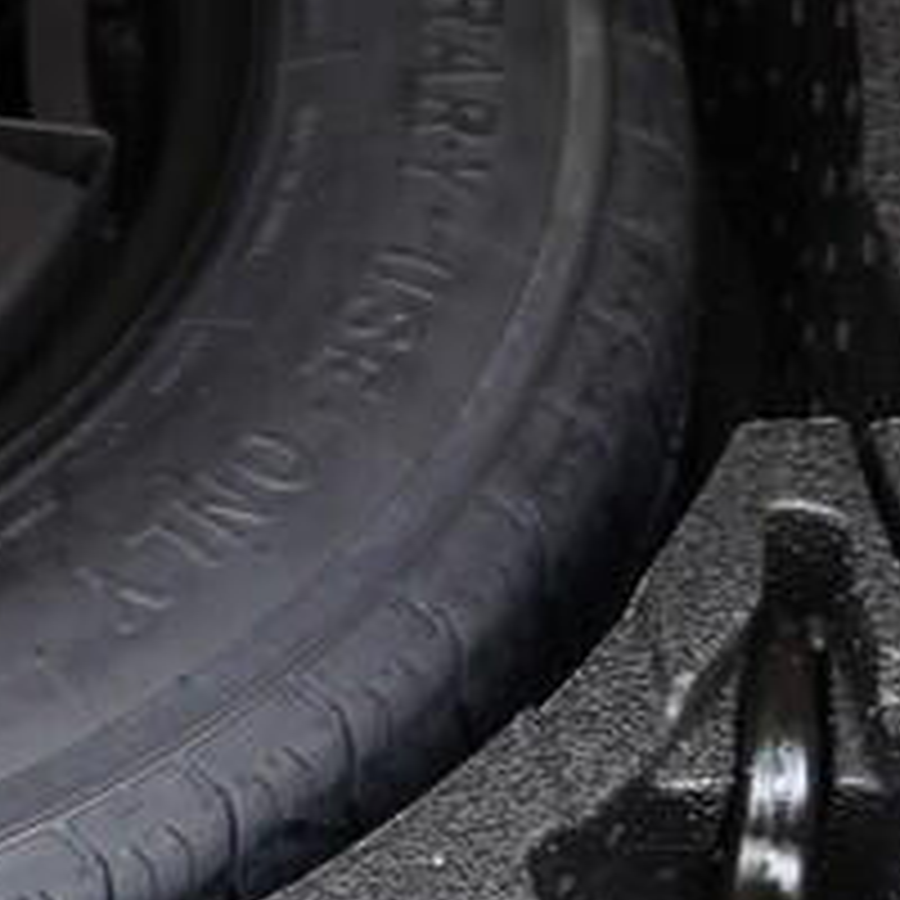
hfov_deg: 10.3
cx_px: -828
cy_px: -56
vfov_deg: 11.0
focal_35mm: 157
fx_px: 4618
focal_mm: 24
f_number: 2.8
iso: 640
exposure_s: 1/40
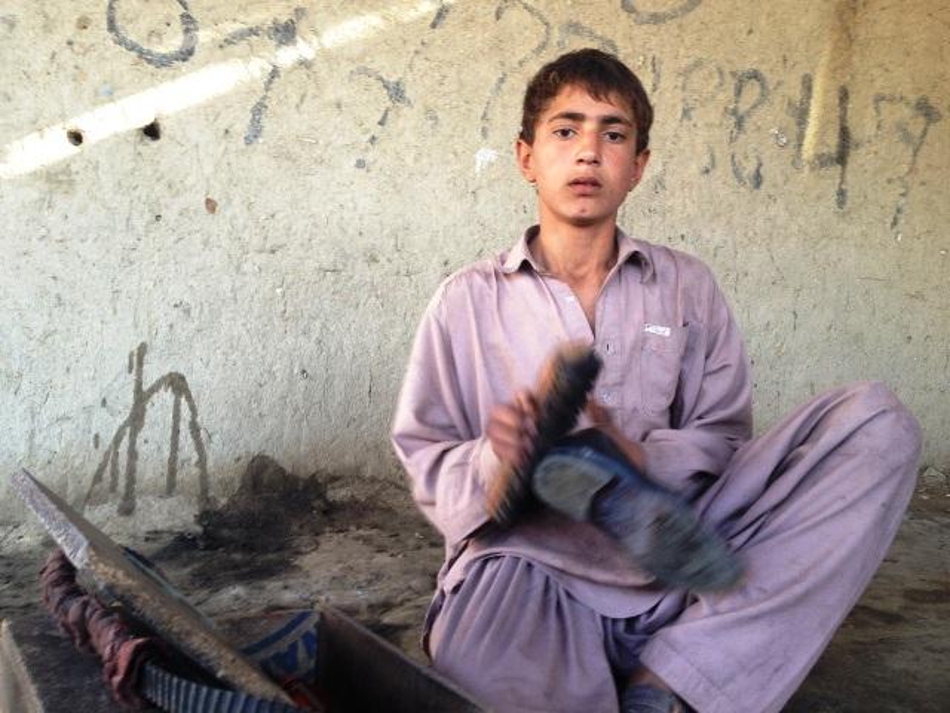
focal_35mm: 35
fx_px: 961
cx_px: 475
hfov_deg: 52.6
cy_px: 356
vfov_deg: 40.7
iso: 64
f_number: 2.4
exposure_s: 1/40
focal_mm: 4.28
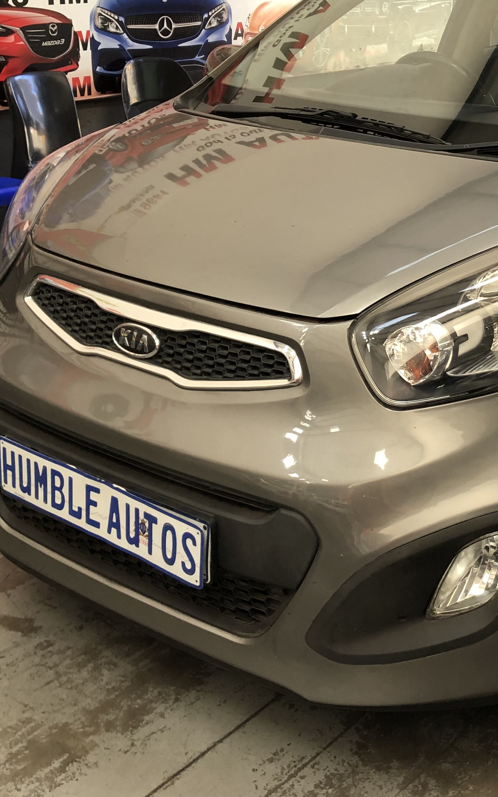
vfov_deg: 40.1
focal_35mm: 50
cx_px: 423
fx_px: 1086
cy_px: 314
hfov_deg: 25.2
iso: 25
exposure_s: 1/30
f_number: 1.8
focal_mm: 3.99
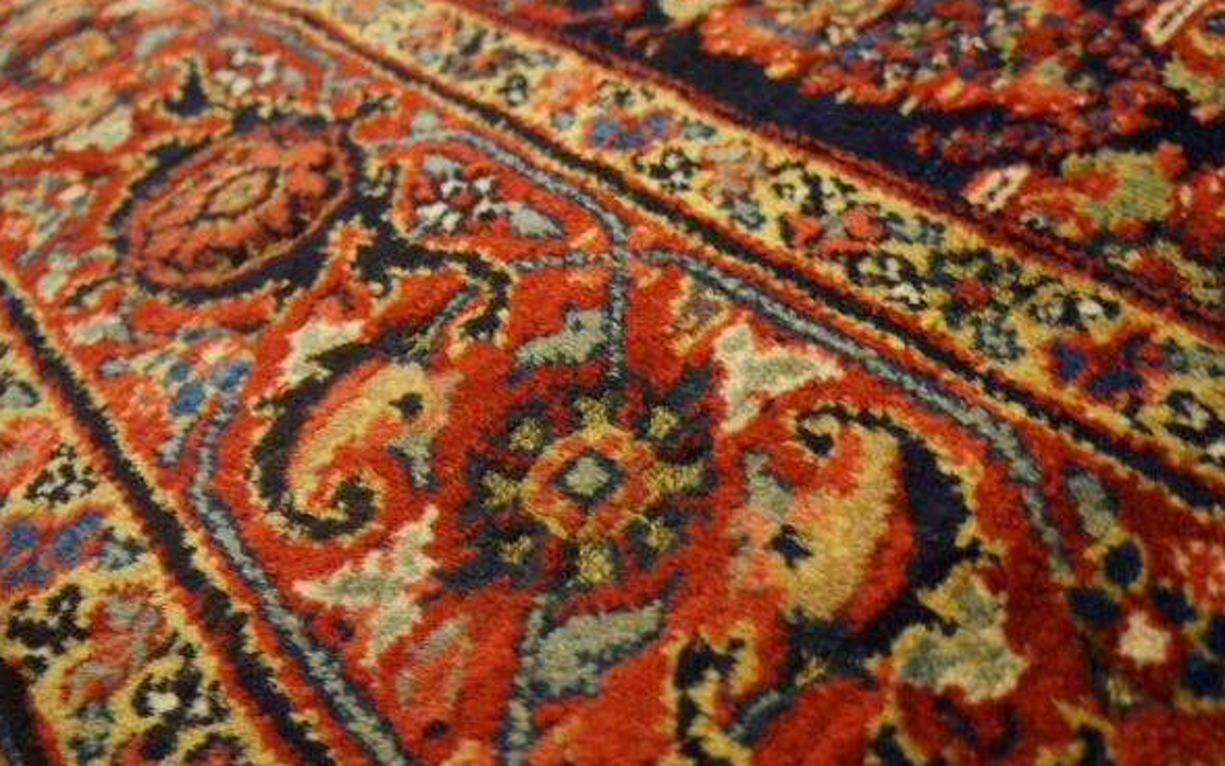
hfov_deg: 66.5
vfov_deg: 44.5
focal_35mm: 28
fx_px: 935
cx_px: 603
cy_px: 384
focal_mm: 18
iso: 1250
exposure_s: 1/60
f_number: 4
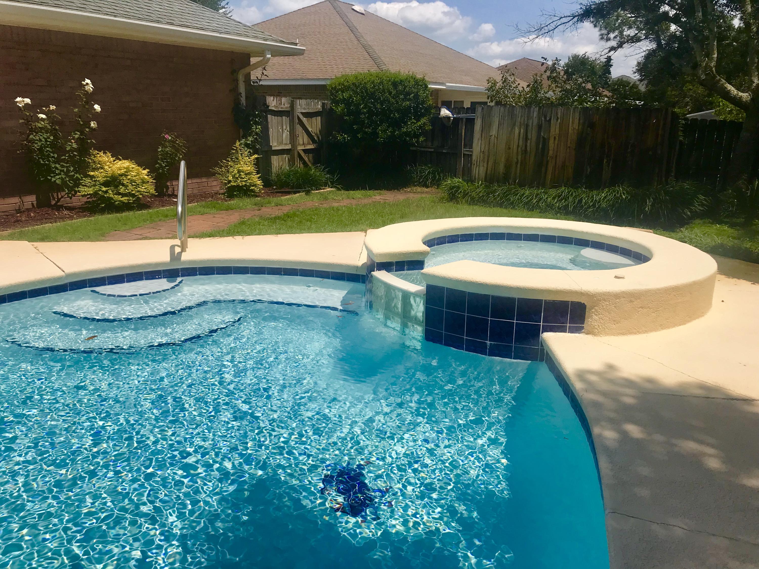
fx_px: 614
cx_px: 380
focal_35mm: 28
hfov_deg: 63.4
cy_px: 284
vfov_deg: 49.7
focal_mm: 3.99
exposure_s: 1/5988
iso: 20
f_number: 1.8
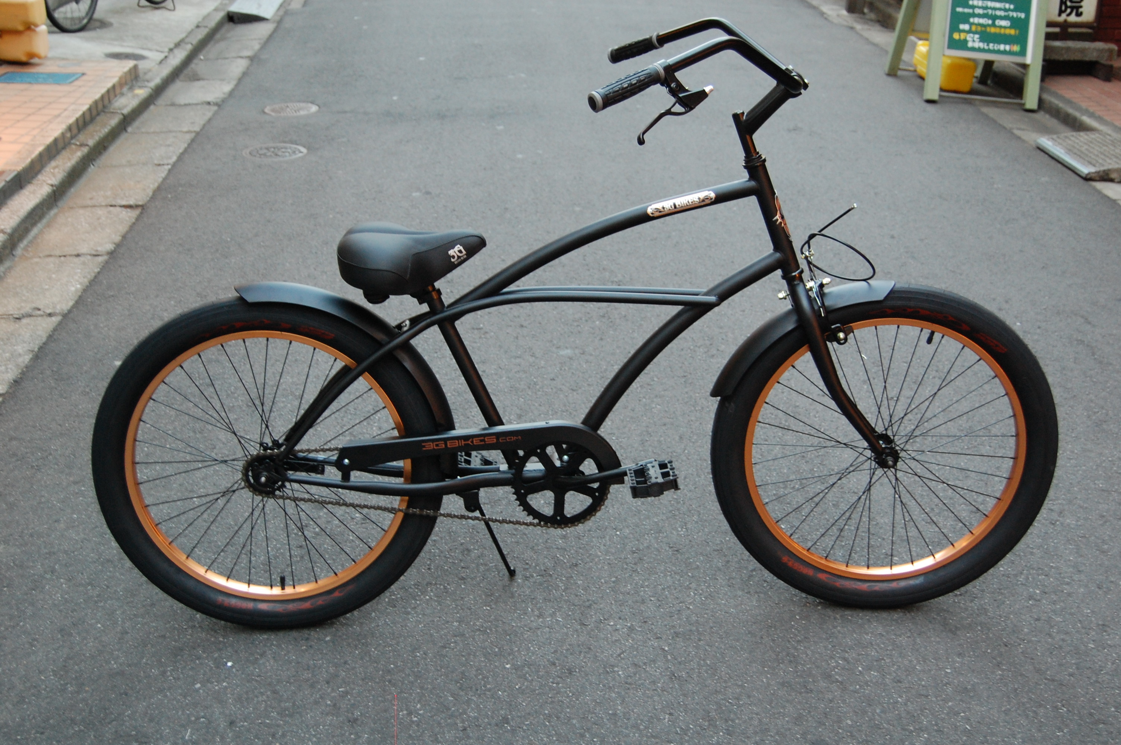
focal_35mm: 45
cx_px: 560
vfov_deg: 29.8
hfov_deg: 43.6
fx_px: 1400
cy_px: 372
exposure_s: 1/20
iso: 800
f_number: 4.2
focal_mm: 30
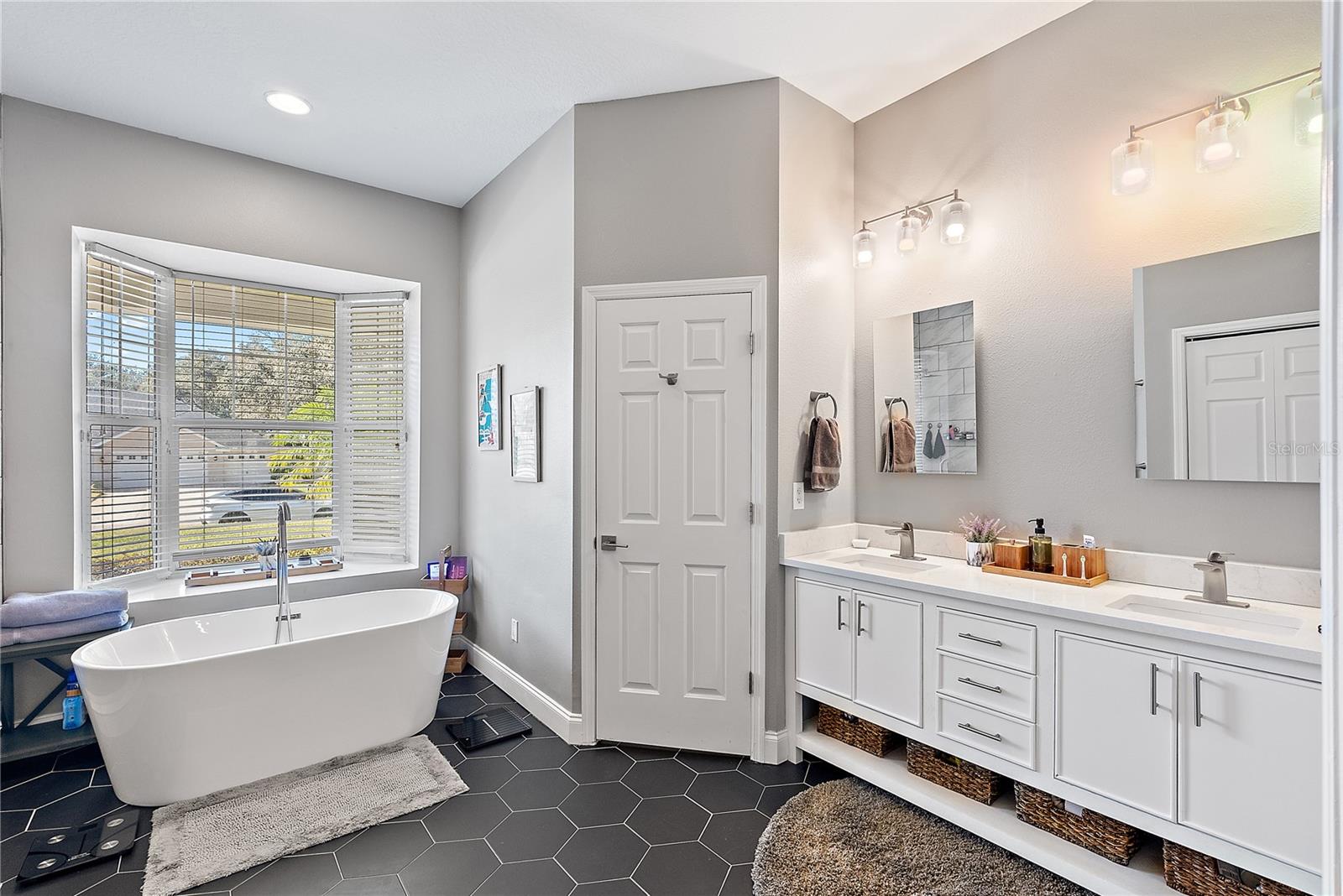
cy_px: 448
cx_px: 672
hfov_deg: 95.0
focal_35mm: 16
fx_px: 616
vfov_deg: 72.1
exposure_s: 1/10
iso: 1600
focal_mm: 16.5
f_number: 8
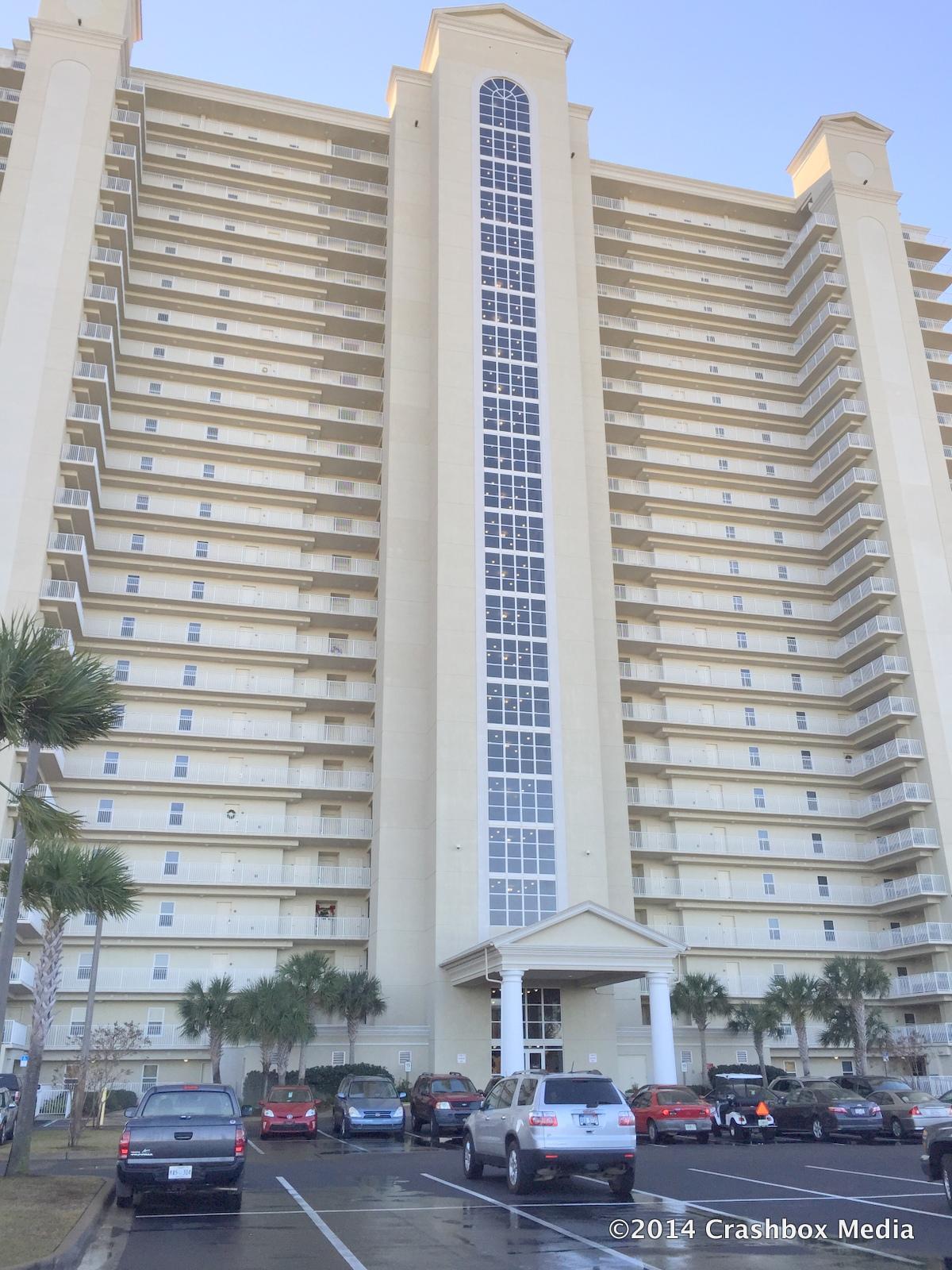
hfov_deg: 48.2
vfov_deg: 61.7
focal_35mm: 29
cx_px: 476
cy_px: 635
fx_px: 1063
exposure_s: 1/527
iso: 32
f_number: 2.2
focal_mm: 4.15
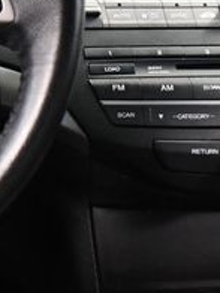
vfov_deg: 17.2
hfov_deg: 12.1
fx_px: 958
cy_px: 36
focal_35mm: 113
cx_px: -172
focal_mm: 18
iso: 3200
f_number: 3.5
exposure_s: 1/80
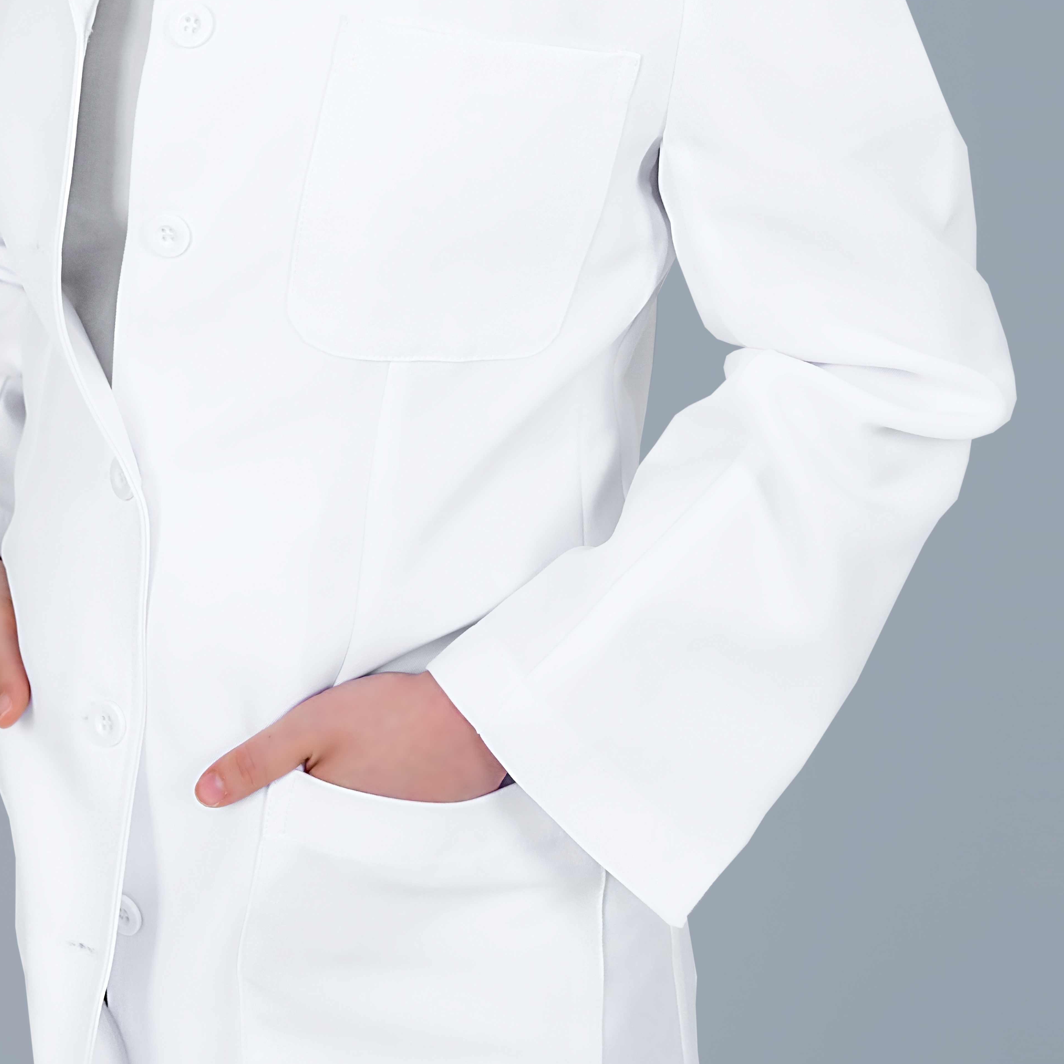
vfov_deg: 22.5
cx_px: 423
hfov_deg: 23.6
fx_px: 2539
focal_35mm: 73
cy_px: -66
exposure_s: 1/200
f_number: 5.6
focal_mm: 40
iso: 800
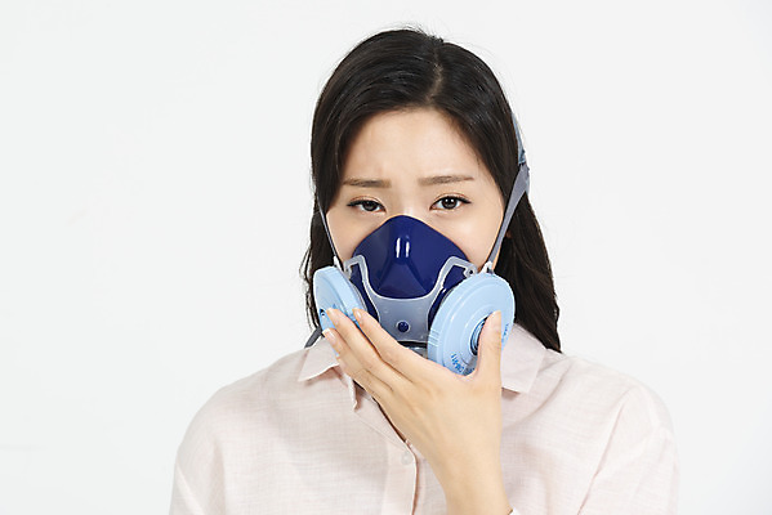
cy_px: 258
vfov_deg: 6.9
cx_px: 386
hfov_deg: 10.3
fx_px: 4291
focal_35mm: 200
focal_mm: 200
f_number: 13
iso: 100
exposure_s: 1/125
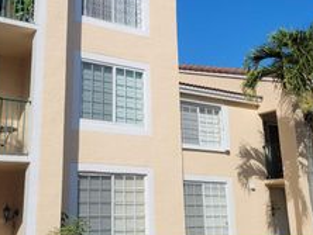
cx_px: 141
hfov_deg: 35.5
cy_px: 61
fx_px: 489
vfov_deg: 26.8
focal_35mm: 54
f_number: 1.8
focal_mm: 6.7
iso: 16
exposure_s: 1/1645
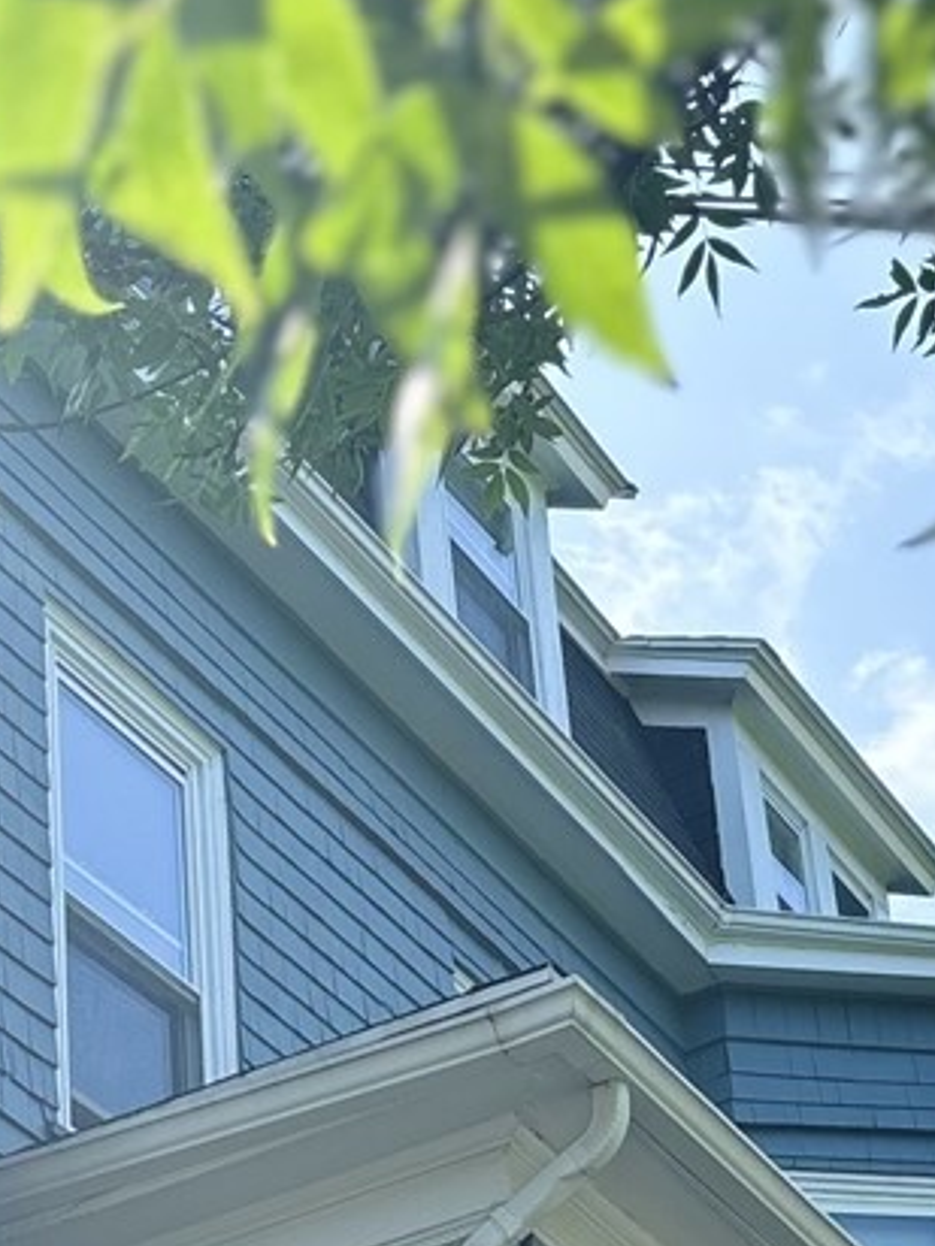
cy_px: 1418
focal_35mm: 97
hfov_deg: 15.2
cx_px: 635
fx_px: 3493
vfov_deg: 19.3
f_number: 1.6
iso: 50
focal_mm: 5.96
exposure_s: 1/1381
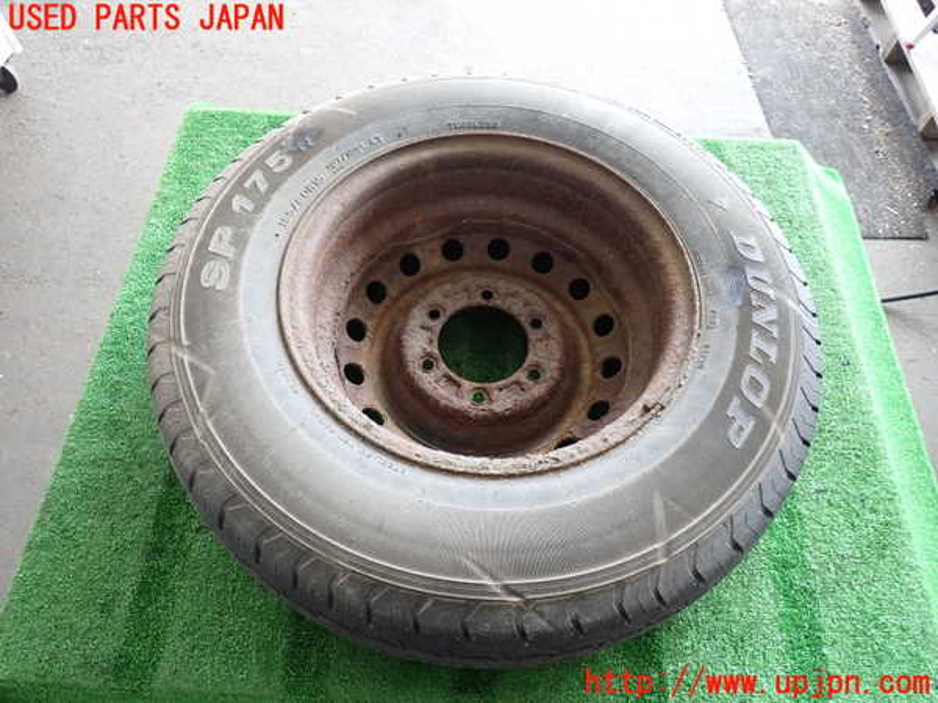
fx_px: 677
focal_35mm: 25
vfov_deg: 54.9
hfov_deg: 69.4
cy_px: 352
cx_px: 469
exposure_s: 1/60
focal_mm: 4.5
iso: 200
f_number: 2
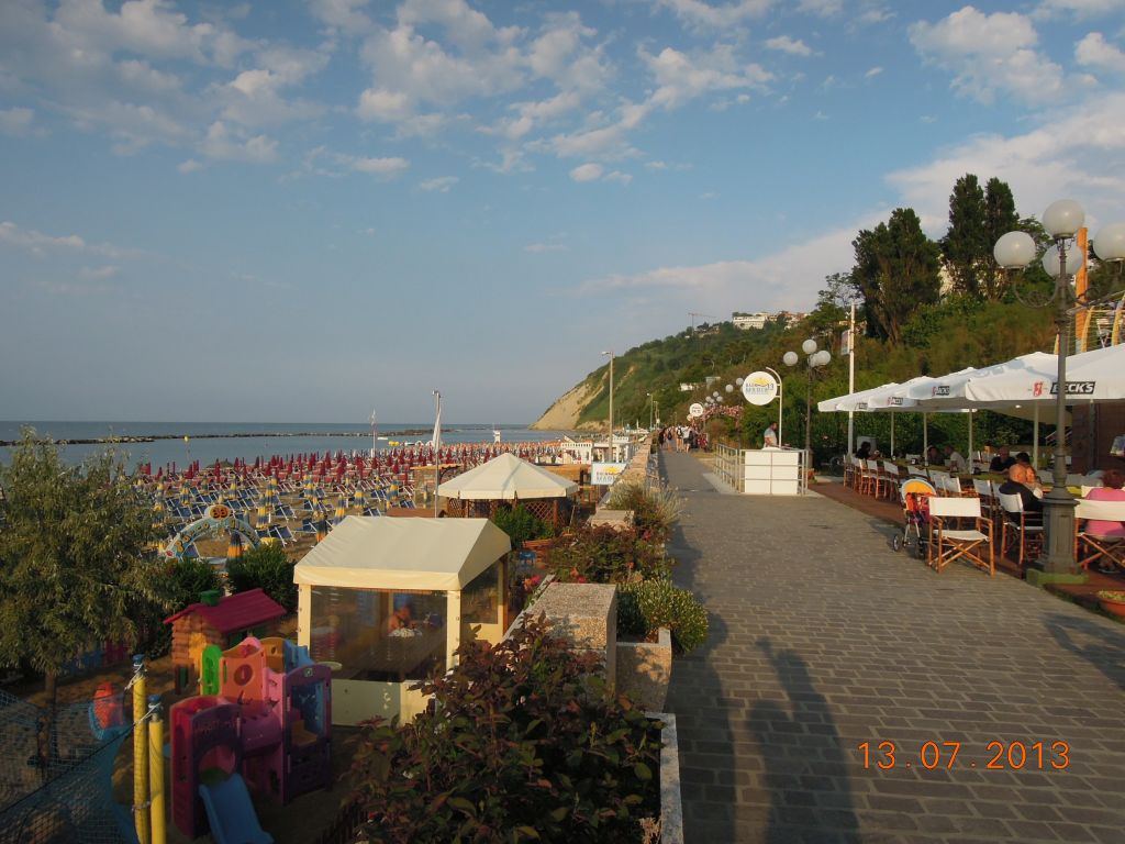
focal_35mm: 24
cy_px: 422
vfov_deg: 56.8
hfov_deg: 71.6
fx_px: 780
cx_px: 562
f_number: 4
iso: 160
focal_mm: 4.3
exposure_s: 1/1600
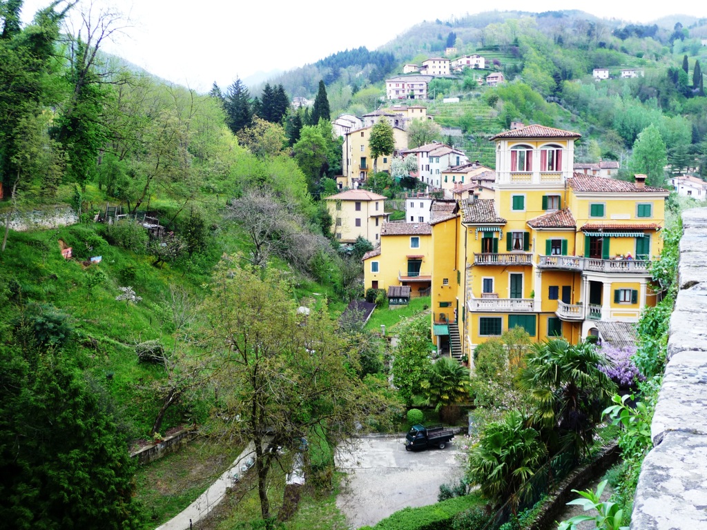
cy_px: 265
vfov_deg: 39.7
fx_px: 735
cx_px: 354
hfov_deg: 51.4
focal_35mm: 36
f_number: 3.7
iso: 100
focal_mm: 6
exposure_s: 1/50
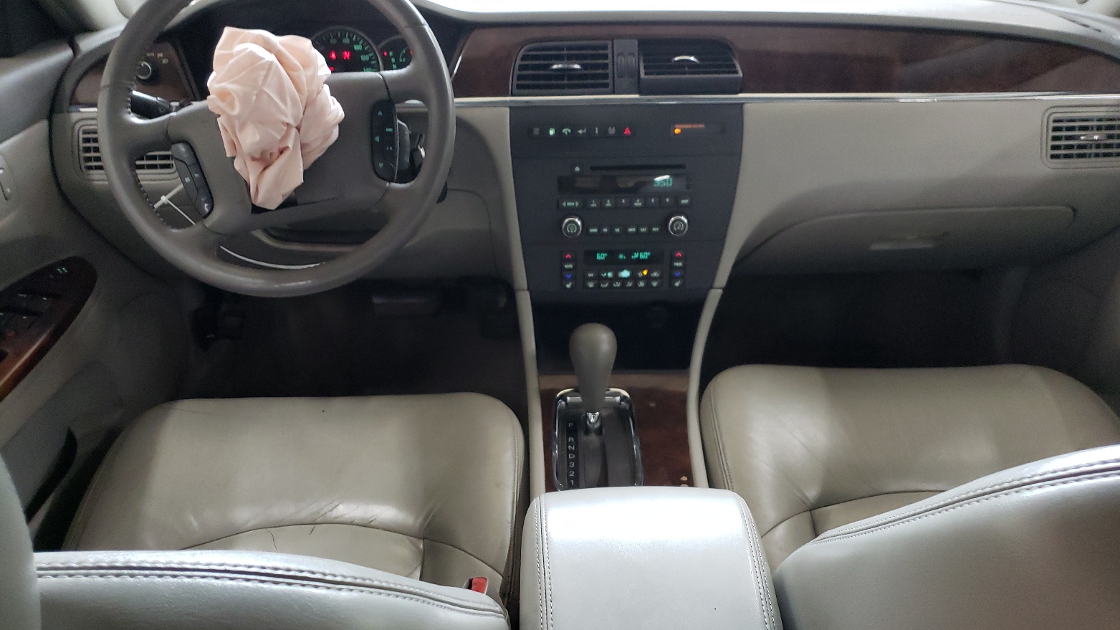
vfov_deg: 40.1
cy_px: 348
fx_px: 861
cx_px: 573
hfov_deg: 66.1
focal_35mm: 29
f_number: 1.5
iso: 299
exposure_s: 1/40
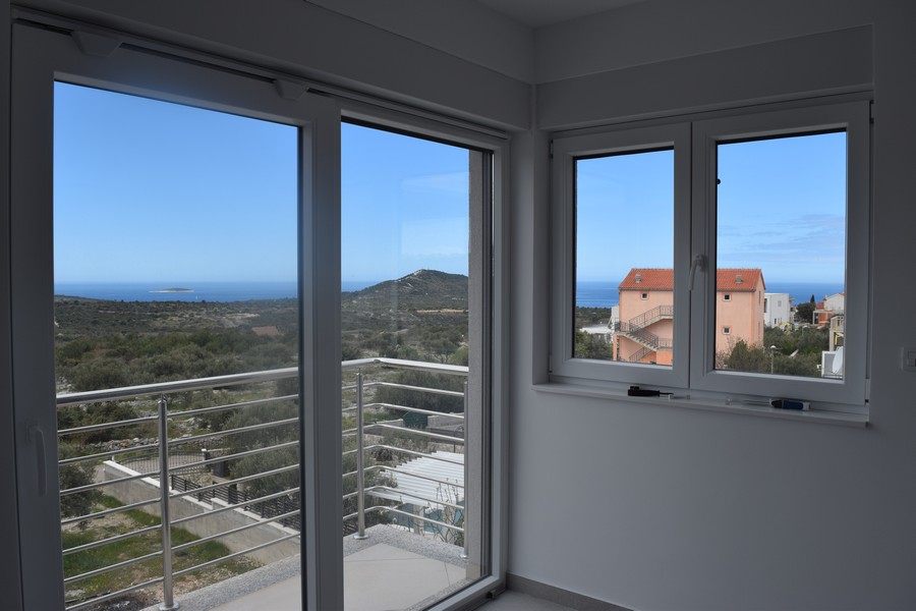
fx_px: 687
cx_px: 458
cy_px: 306
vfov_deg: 47.9
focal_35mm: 27
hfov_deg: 67.4
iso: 200
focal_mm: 18
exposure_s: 1/400
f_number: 10
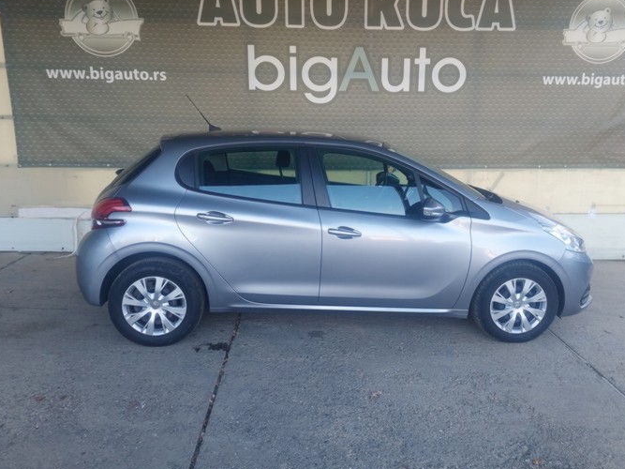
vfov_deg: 46.8
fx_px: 542
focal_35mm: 30
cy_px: 237
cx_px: 338
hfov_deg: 59.9
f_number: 1.8
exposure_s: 1/100
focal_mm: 5.23
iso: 50
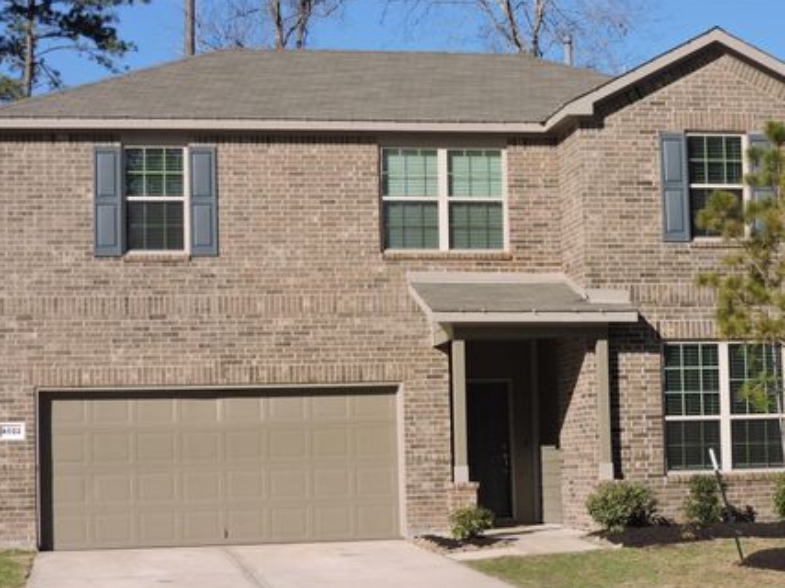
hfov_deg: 23.8
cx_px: 450
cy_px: 339
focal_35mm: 82
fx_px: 1859
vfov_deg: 18.0
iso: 100
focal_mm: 12.5
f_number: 3.9
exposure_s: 1/1000
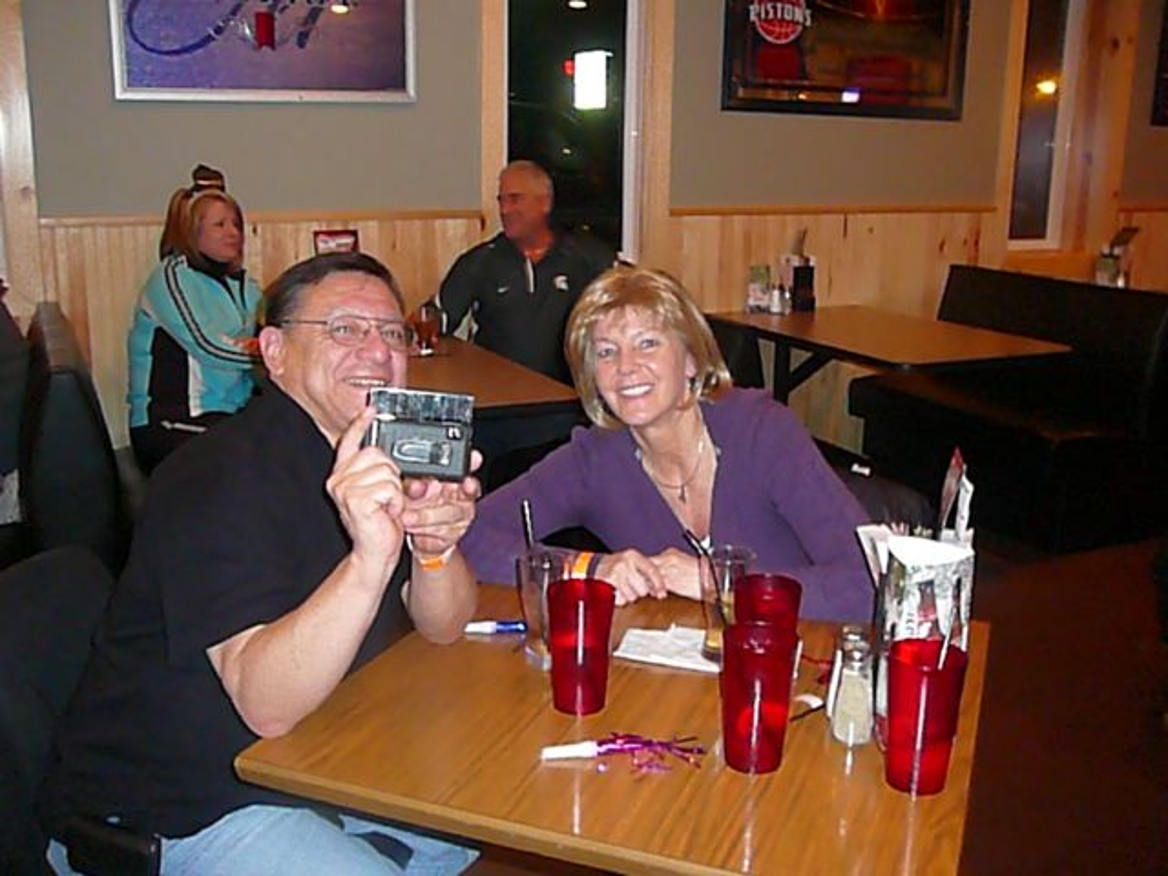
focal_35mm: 35
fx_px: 1181
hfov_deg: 52.6
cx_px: 584
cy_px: 438
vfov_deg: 40.7
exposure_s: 1/8
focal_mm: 5.2
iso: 800
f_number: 2.8
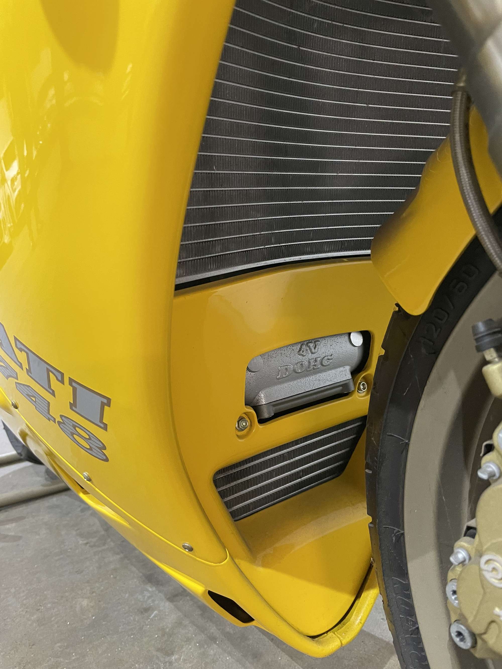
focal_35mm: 26
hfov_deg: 53.1
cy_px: 334
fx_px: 503
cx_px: 251
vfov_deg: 67.3
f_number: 1.6
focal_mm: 4.2
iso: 400
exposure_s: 1/33
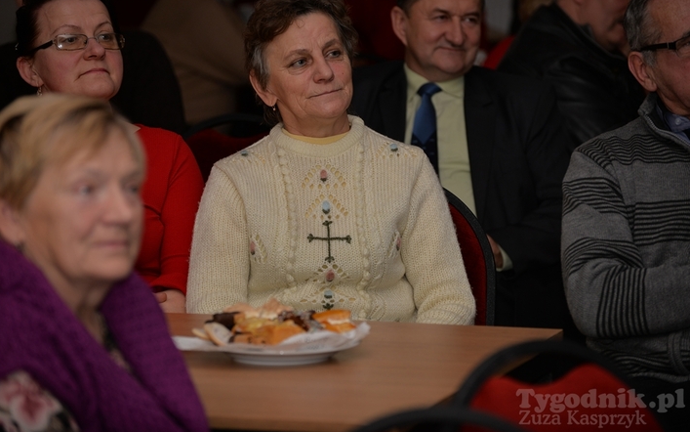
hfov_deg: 12.0
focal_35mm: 174
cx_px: 345
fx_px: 3272
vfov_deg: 7.5
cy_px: 203
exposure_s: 1/200
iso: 200
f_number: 5
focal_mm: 170
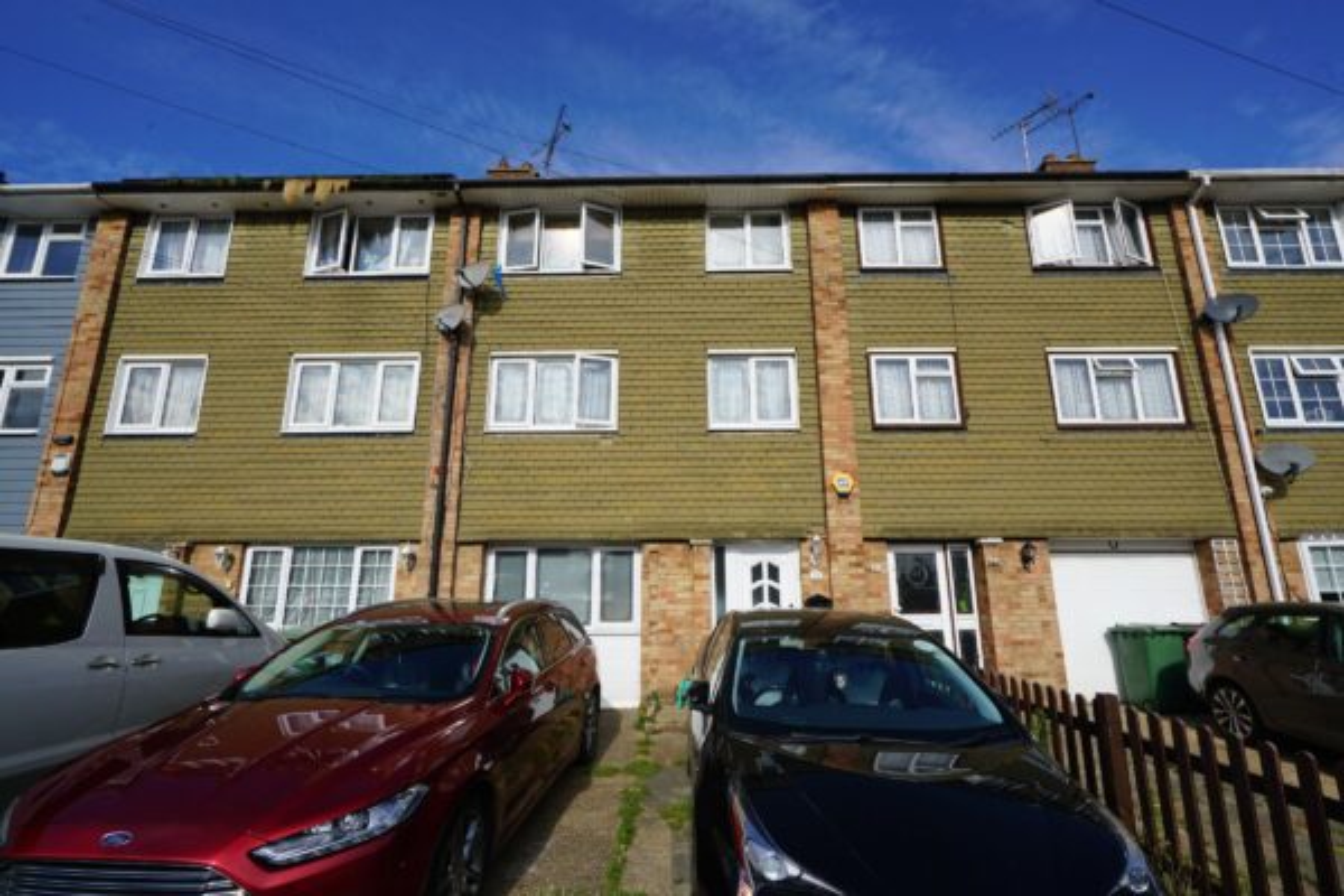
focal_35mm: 16
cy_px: 448
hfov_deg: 96.7
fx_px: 597
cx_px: 672
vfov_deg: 73.7
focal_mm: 16
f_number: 14
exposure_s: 1/125
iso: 100
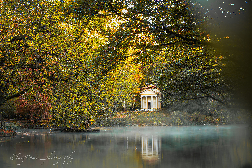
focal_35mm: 63
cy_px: 84
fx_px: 441
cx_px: 126
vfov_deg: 21.6
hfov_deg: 31.9
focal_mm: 42
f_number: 11
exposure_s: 1/2
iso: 100
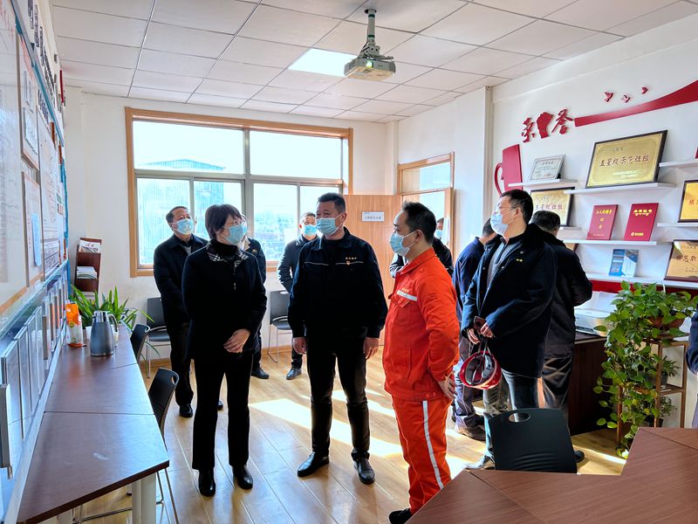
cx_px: 349
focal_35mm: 26
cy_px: 262
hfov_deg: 67.3
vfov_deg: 53.1
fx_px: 524
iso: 50
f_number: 1.5
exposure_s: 1/121
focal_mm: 5.7
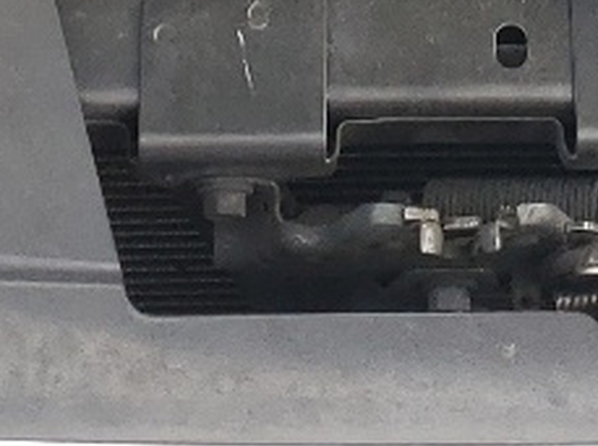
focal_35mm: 182
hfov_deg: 10.9
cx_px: 441
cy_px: -665
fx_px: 3139
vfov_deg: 7.5
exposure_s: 1/370
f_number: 1.5
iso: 50
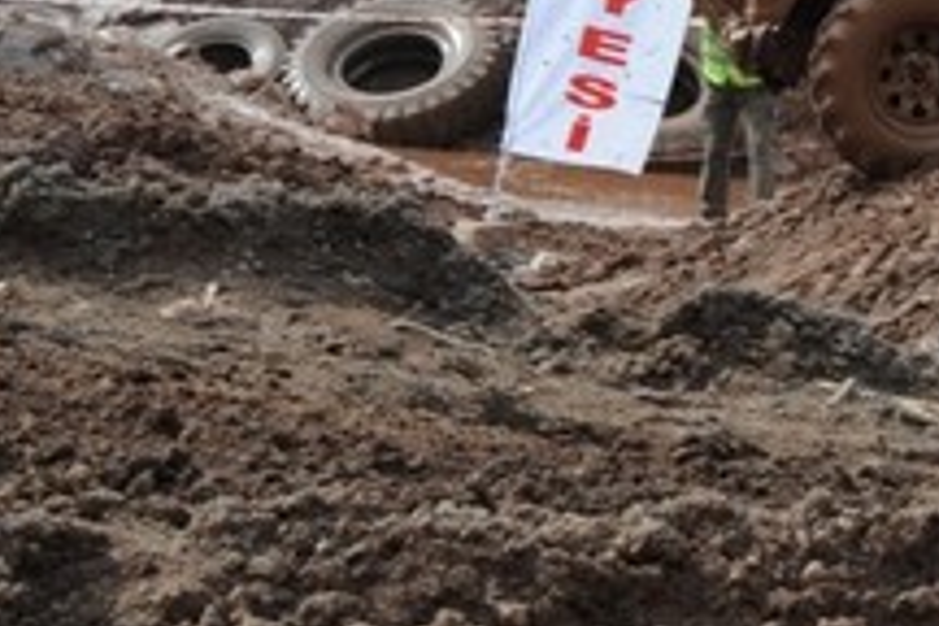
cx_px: 656
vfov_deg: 6.6
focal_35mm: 205
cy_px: -304
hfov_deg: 10.0
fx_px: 5347
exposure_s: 1/160
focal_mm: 66
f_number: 13
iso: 200
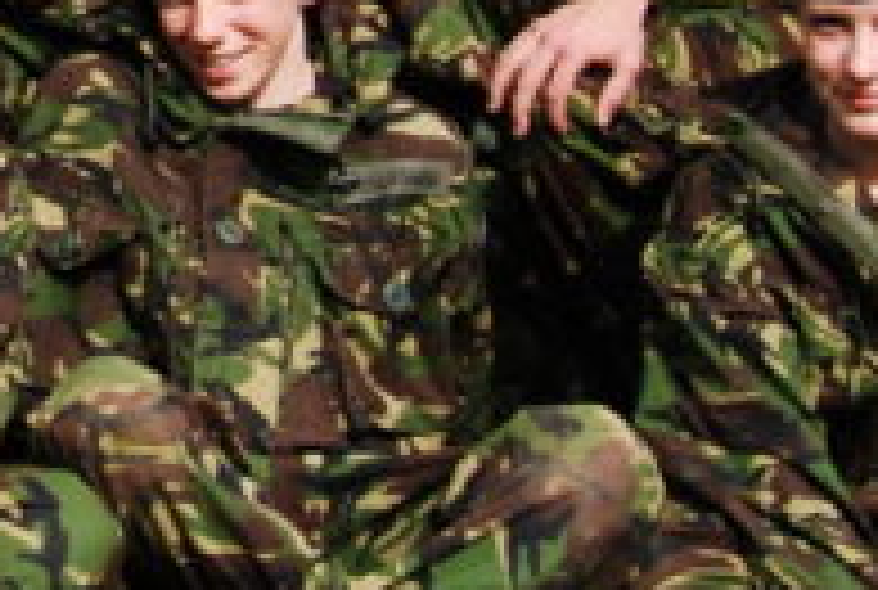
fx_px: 5184
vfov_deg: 6.4
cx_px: -982
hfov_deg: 9.0
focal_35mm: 212
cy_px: -466
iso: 100
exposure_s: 1/200
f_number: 7.1
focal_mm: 23
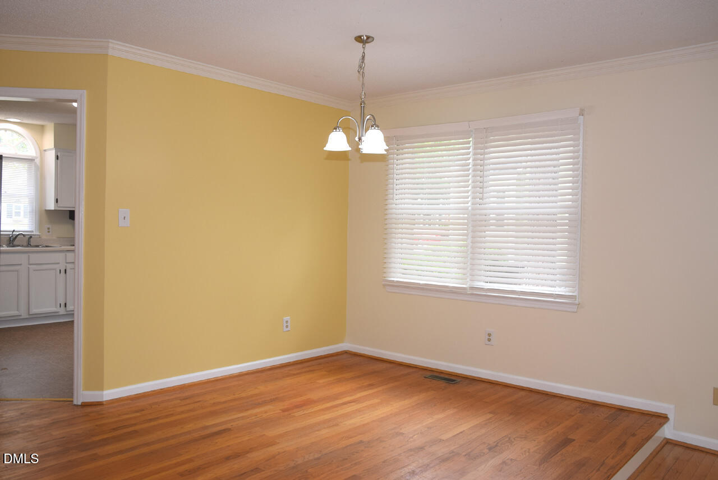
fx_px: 599
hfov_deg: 61.9
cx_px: 359
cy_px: 240
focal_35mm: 30
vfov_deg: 43.7
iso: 400
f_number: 4.5
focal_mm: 20
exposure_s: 1/80
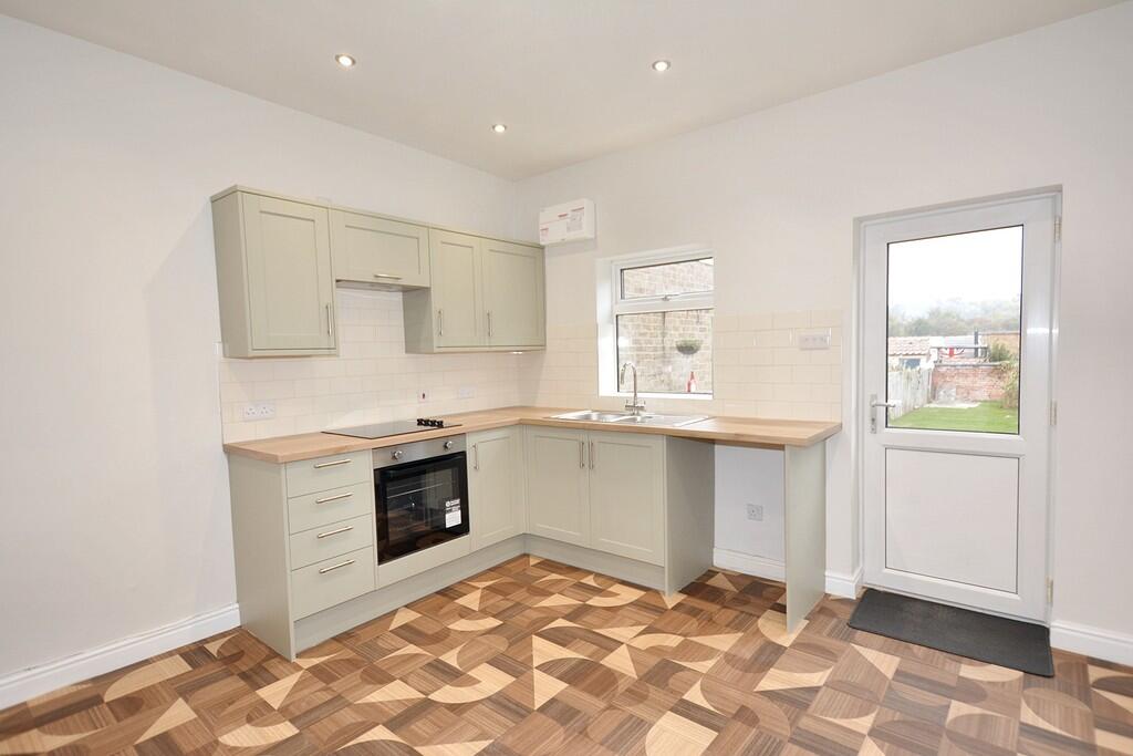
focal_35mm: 15
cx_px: 566
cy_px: 378
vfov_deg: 77.3
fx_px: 472
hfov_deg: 100.4
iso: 400
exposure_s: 1/60
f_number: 4
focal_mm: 10
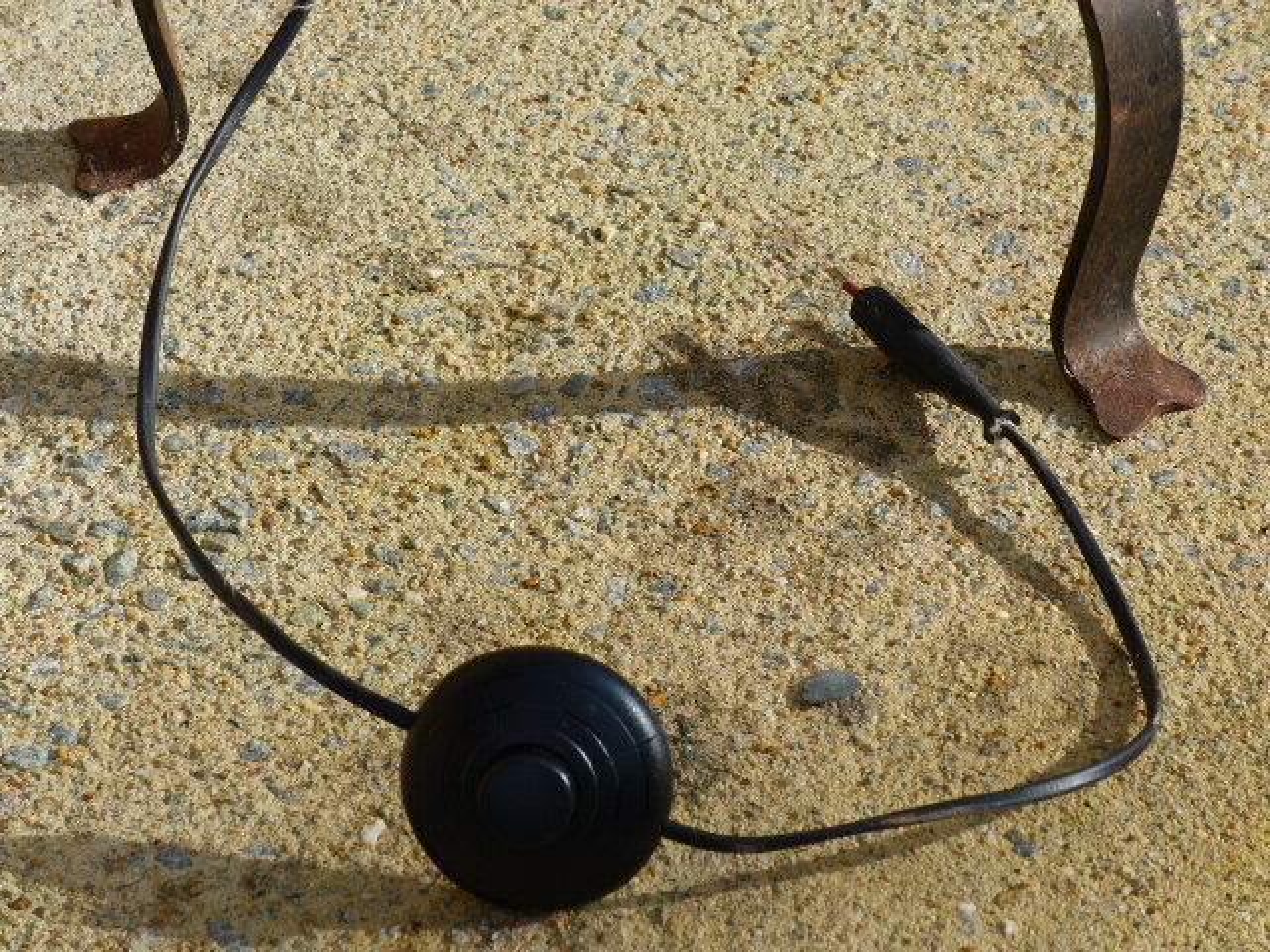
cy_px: 476
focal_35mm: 121
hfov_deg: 16.3
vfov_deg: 12.2
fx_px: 4439
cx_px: 635
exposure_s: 1/800
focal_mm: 21.8
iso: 100
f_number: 4
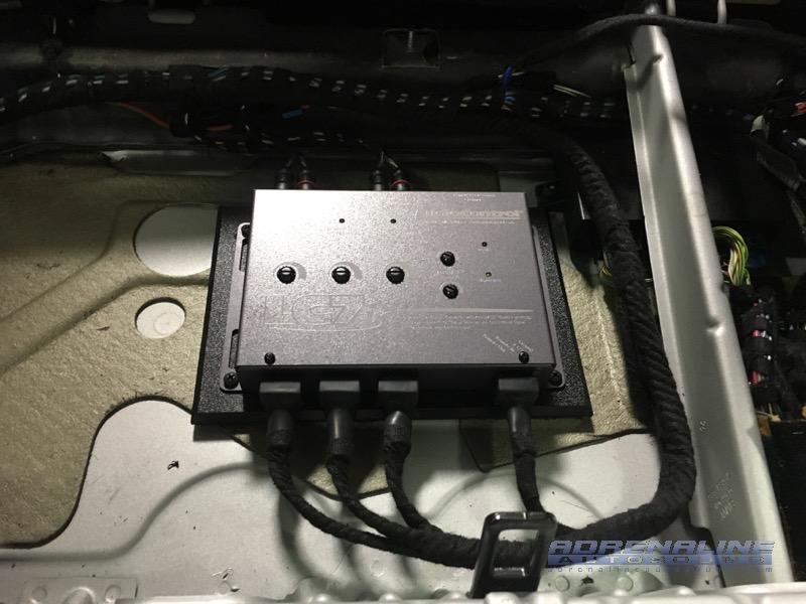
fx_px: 675
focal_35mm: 29
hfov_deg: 61.7
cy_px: 302
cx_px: 403
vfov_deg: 48.2
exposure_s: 1/24
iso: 200
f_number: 2.2
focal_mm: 4.15
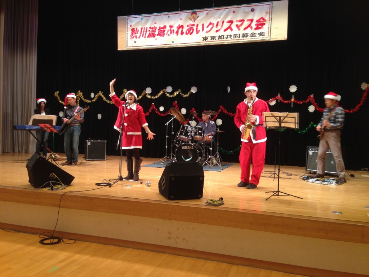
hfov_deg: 55.4
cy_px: 138
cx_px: 184
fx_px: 352
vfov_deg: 42.9
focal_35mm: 33
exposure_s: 1/20
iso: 64
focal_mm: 4.12
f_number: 2.4
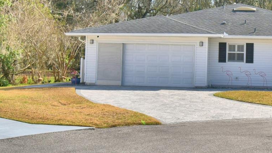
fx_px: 476
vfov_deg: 18.1
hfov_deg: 30.7
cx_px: 237
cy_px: 38
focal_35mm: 66
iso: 100
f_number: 5.6
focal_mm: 20
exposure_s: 1/1250
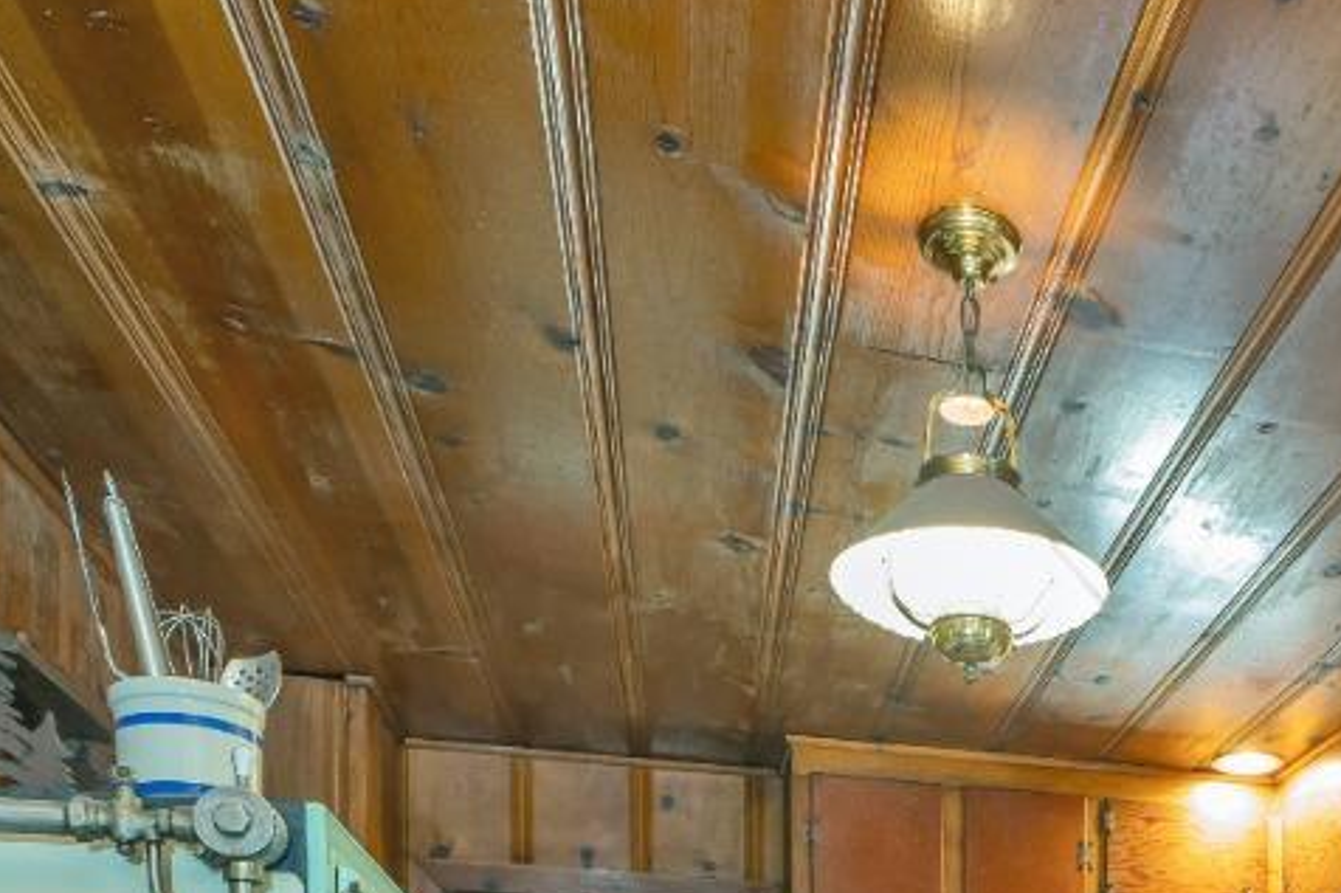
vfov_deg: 26.6
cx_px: 1228
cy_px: 1214
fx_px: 1527
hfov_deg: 43.0
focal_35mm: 41
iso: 320
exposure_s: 1/2.5
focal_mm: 13
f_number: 6.3
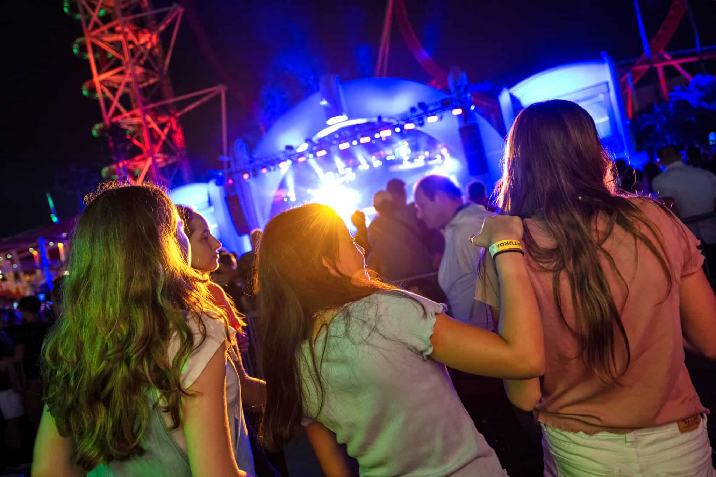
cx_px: 358
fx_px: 447
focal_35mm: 22
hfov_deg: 77.3
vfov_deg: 56.1
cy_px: 238
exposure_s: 1/160
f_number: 2.8
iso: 4000
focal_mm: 22.5
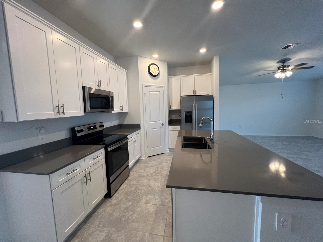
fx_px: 121
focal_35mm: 13
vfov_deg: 89.9
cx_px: 162
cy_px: 121
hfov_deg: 106.2
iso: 200
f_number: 1.8
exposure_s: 1/120
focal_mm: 1.57
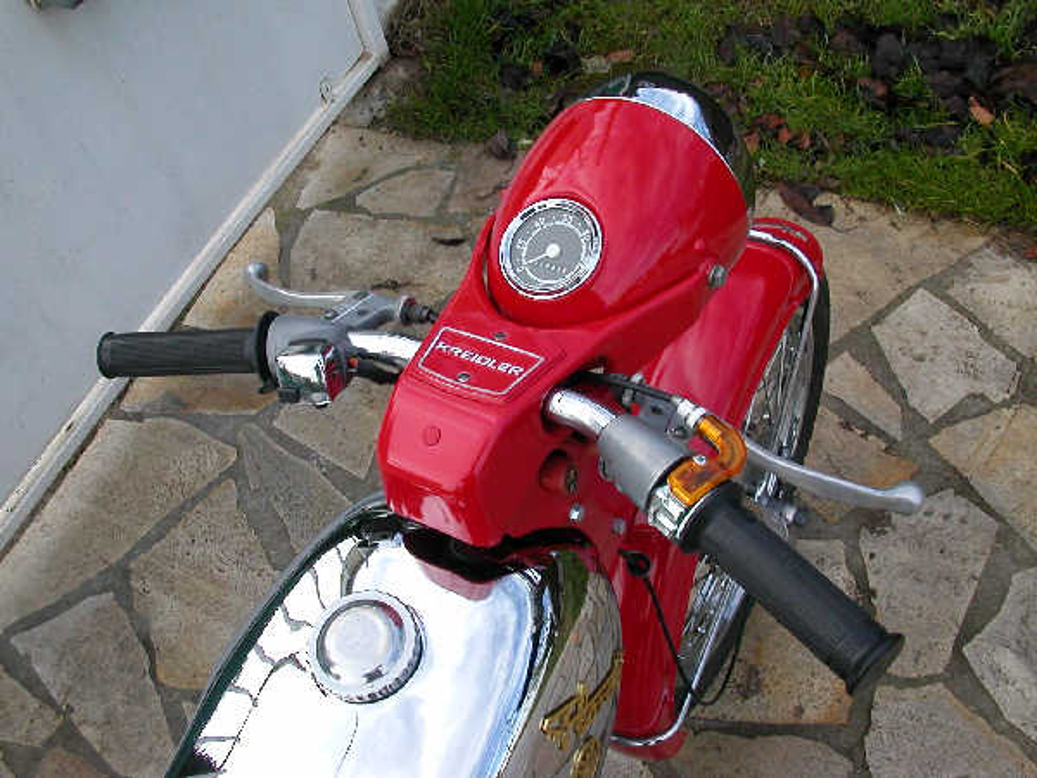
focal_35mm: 37
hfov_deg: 50.1
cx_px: 518
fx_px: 1108
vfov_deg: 38.7
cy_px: 389
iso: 100
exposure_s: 1/190
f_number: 4.5
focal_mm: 5.6
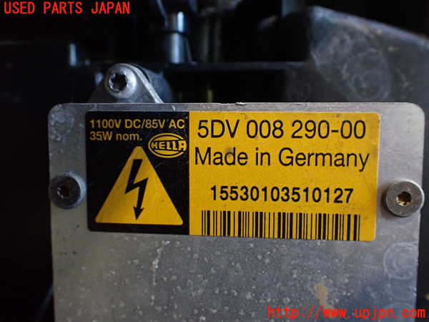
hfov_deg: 60.0
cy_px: 161
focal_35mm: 30
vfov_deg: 46.8
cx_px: 214
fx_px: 372
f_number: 2.3
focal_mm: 5.4
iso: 640
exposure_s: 1/125
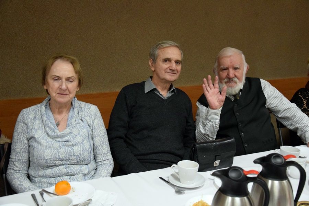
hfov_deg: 43.6
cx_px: 154
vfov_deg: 29.9
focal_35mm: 45
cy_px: 103
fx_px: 386
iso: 3600
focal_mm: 30
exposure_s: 1/80
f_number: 4.2
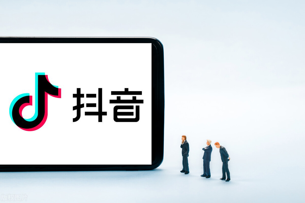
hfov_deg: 24.6
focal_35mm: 82
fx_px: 699
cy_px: 102
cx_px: 152
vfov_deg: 16.6
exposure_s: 1/160
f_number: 9
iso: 100
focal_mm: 55
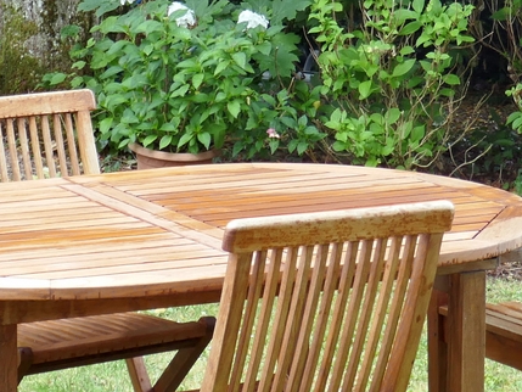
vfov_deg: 11.4
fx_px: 1946
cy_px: 47
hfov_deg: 15.3
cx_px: 275
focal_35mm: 129
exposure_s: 1/80
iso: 200
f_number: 3.5
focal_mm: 13.1
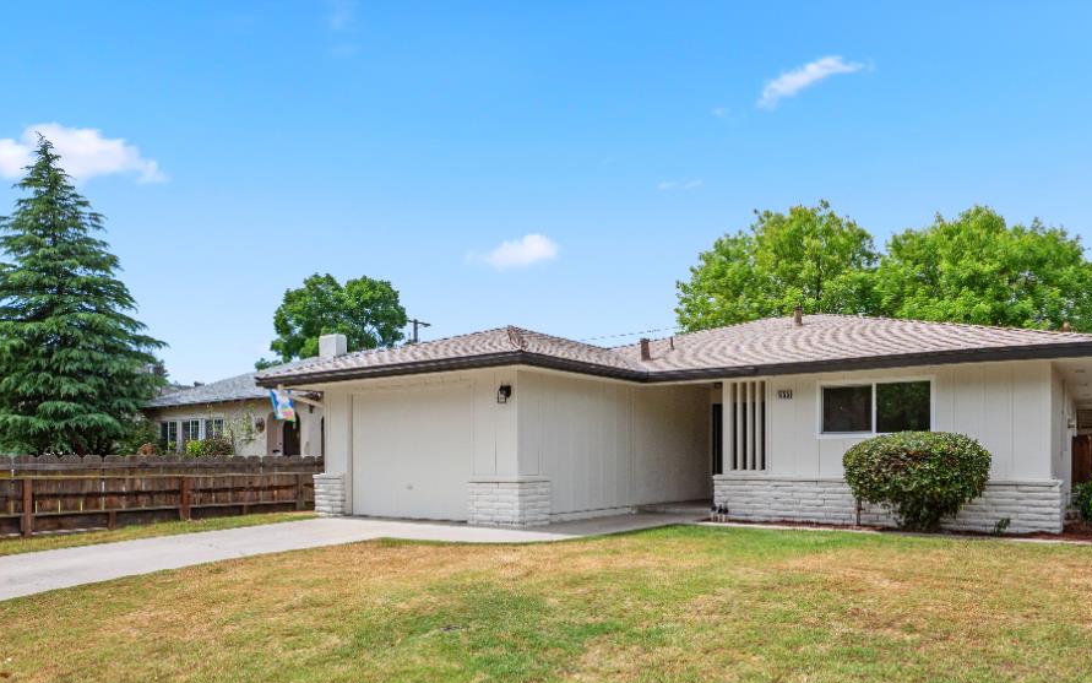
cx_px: 663
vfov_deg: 50.2
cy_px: 455
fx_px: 714
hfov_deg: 73.9
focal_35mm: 24
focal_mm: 14
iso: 250
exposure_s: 1/1000
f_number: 9
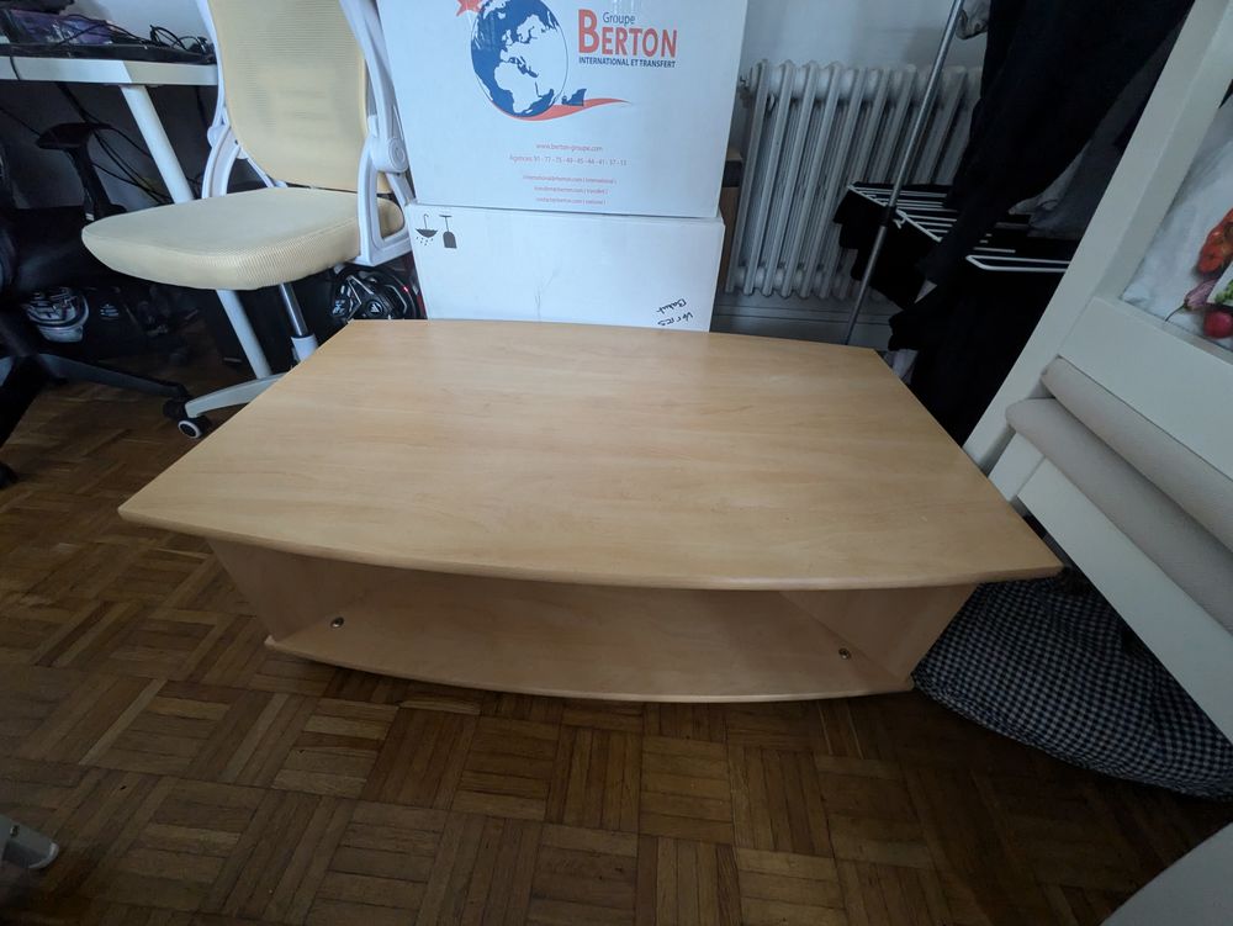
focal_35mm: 14
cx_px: 616
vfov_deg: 85.7
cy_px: 463
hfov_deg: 102.0
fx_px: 499
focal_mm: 1.83
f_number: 2.2
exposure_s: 1/25
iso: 406
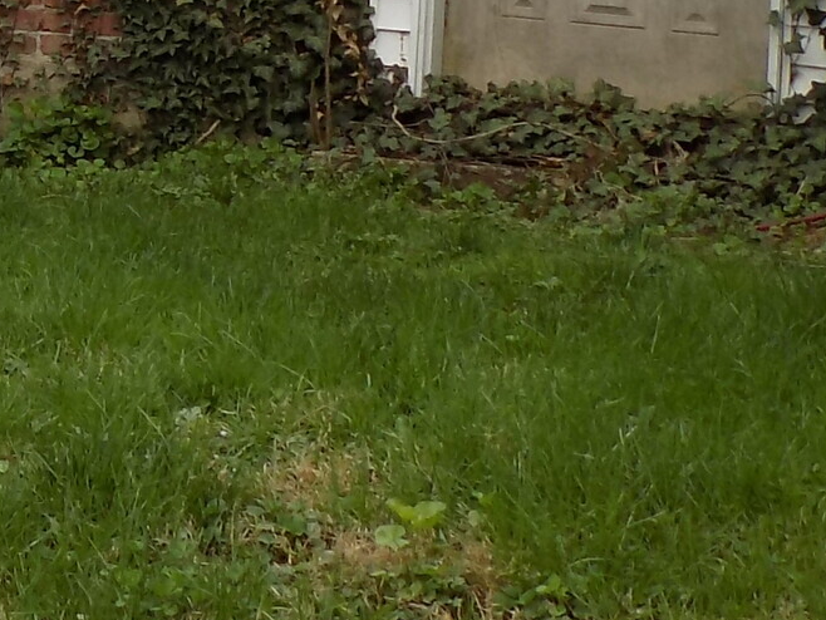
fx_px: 3008
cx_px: -591
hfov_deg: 14.1
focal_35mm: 126
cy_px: -335
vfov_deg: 11.3
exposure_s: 1/400
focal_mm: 4.8
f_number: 3.2
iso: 80
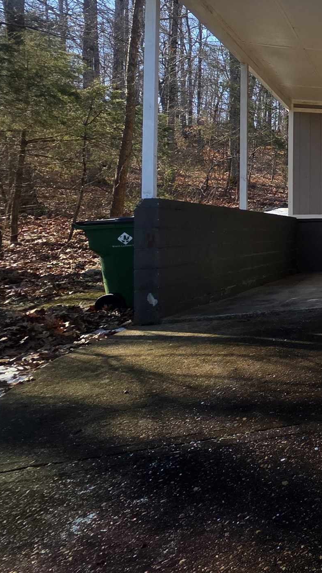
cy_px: 202
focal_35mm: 31
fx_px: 471
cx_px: 602
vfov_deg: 61.4
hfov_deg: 21.2
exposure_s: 1/456
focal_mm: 2.2
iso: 40
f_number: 1.9
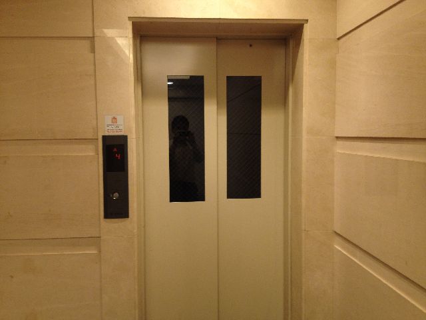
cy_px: 160
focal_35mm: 35
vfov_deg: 40.7
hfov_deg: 52.6
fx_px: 431
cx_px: 213
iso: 80
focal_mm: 4.28
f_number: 2.4
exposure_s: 1/20
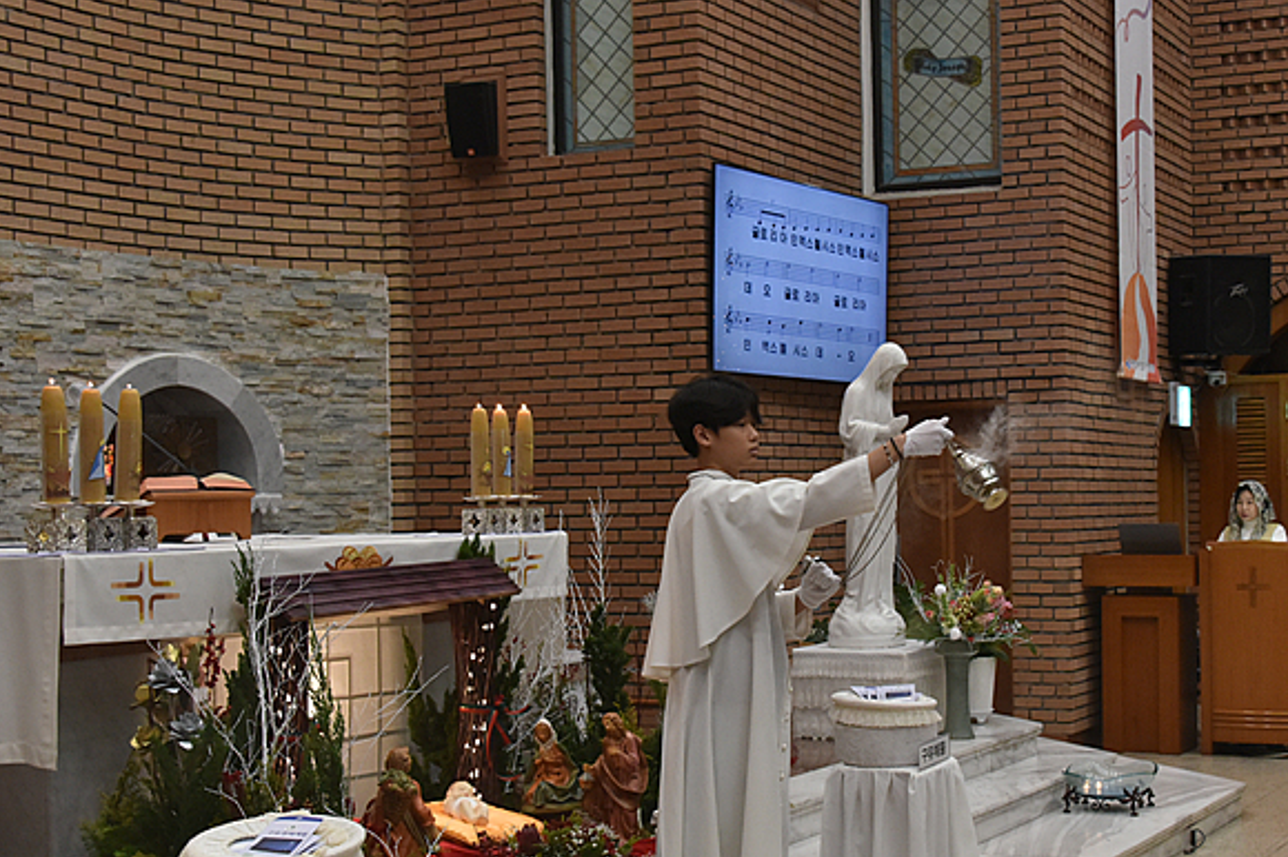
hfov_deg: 33.7
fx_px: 2110
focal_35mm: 59
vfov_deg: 22.9
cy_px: 491
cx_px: 837
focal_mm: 38
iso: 2000
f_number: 5
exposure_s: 1/125
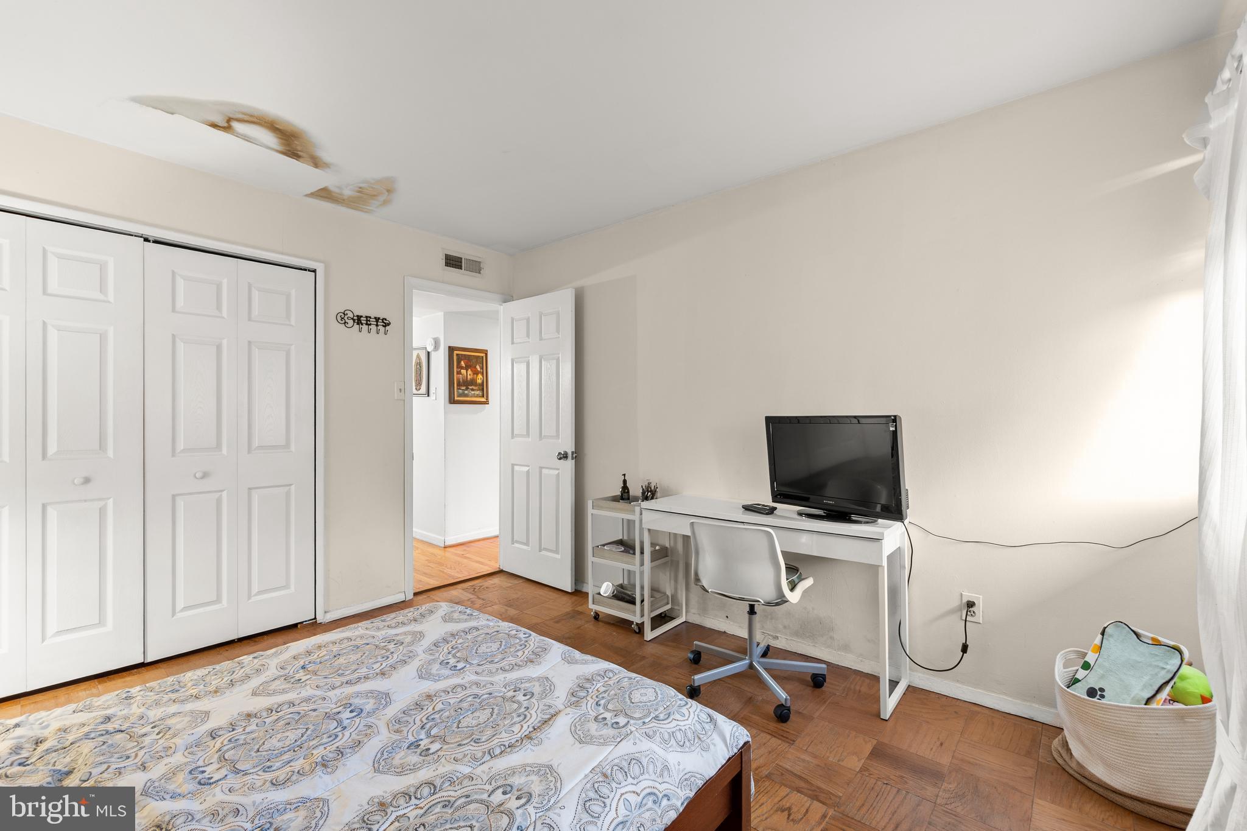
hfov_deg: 100.4
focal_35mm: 15
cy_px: 416
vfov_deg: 77.3
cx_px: 624
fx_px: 520
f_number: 9
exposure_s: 6
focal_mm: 10
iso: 100
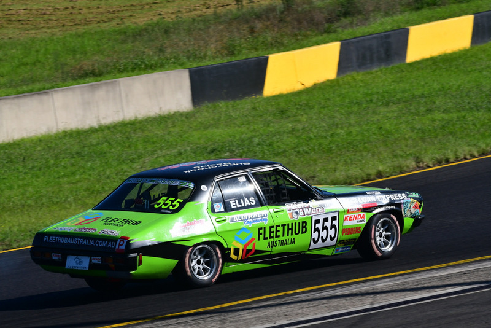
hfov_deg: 6.9
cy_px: 164
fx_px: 4093
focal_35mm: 300
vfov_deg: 4.6
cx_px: 246
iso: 400
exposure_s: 1/640
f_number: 13
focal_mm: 200
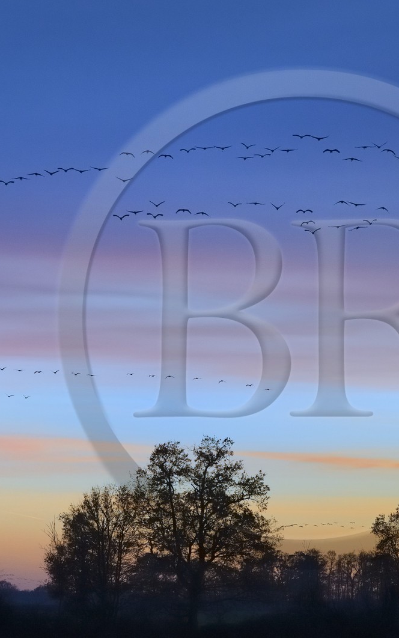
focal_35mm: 132
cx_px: 303
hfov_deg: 9.9
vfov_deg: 15.8
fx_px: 2296
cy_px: 319
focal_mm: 86
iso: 1600
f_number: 6.3
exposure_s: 1/160
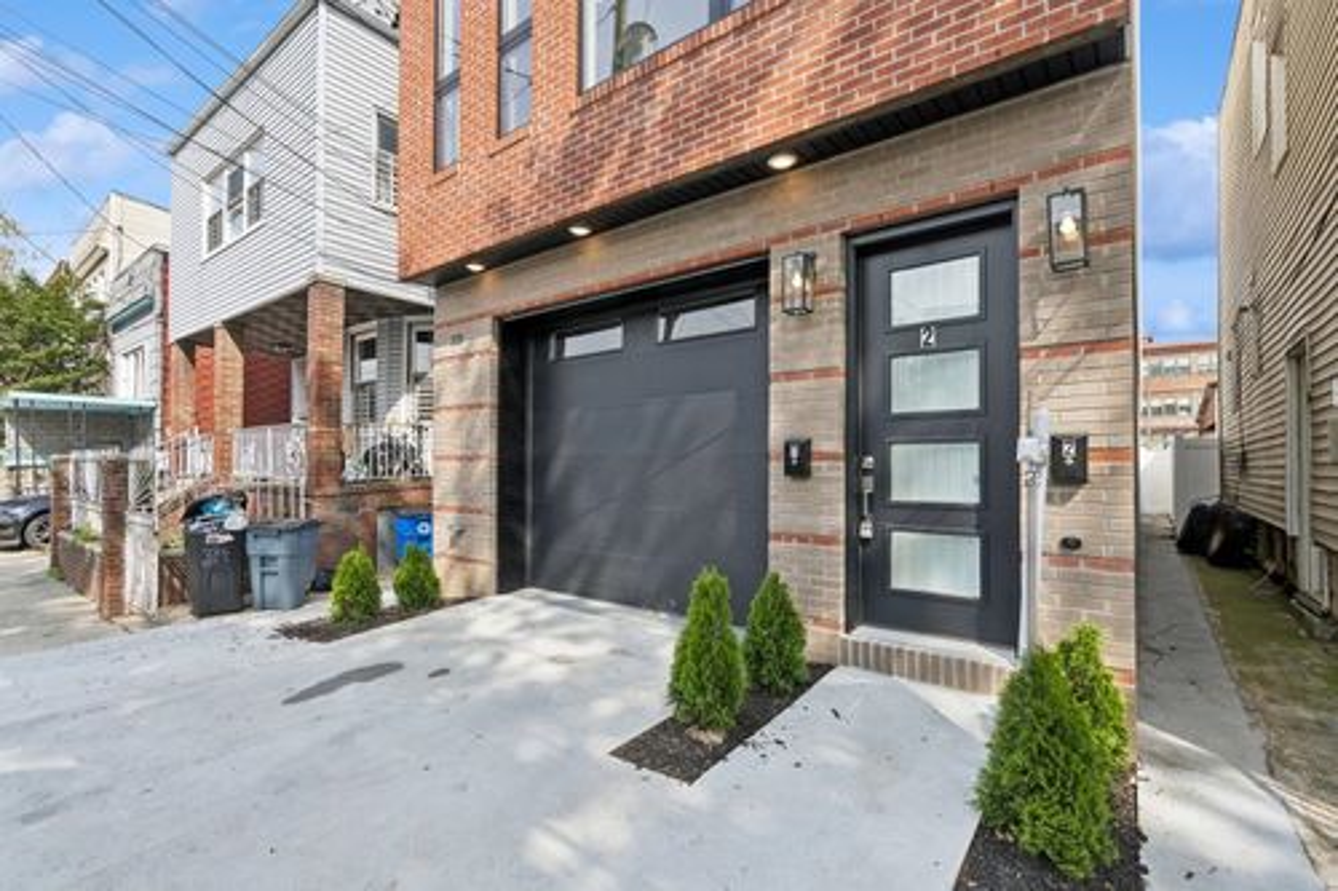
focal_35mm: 16
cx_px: 669
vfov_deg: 73.7
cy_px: 446
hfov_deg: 96.8
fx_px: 594
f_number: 11
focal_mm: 16
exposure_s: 1/90
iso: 100
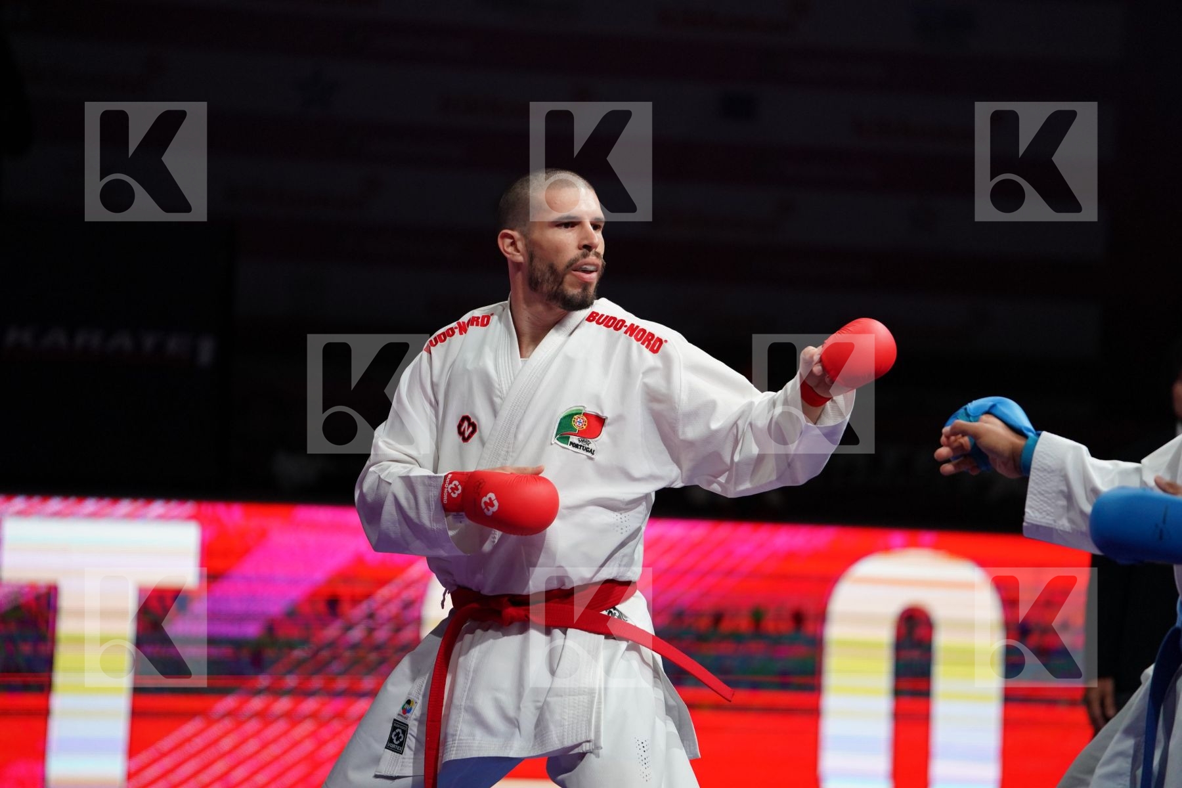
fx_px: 6566
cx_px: 591
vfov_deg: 6.9
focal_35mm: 200
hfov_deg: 10.3
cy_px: 394
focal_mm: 200
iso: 2000
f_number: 2.8
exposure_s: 1/1000
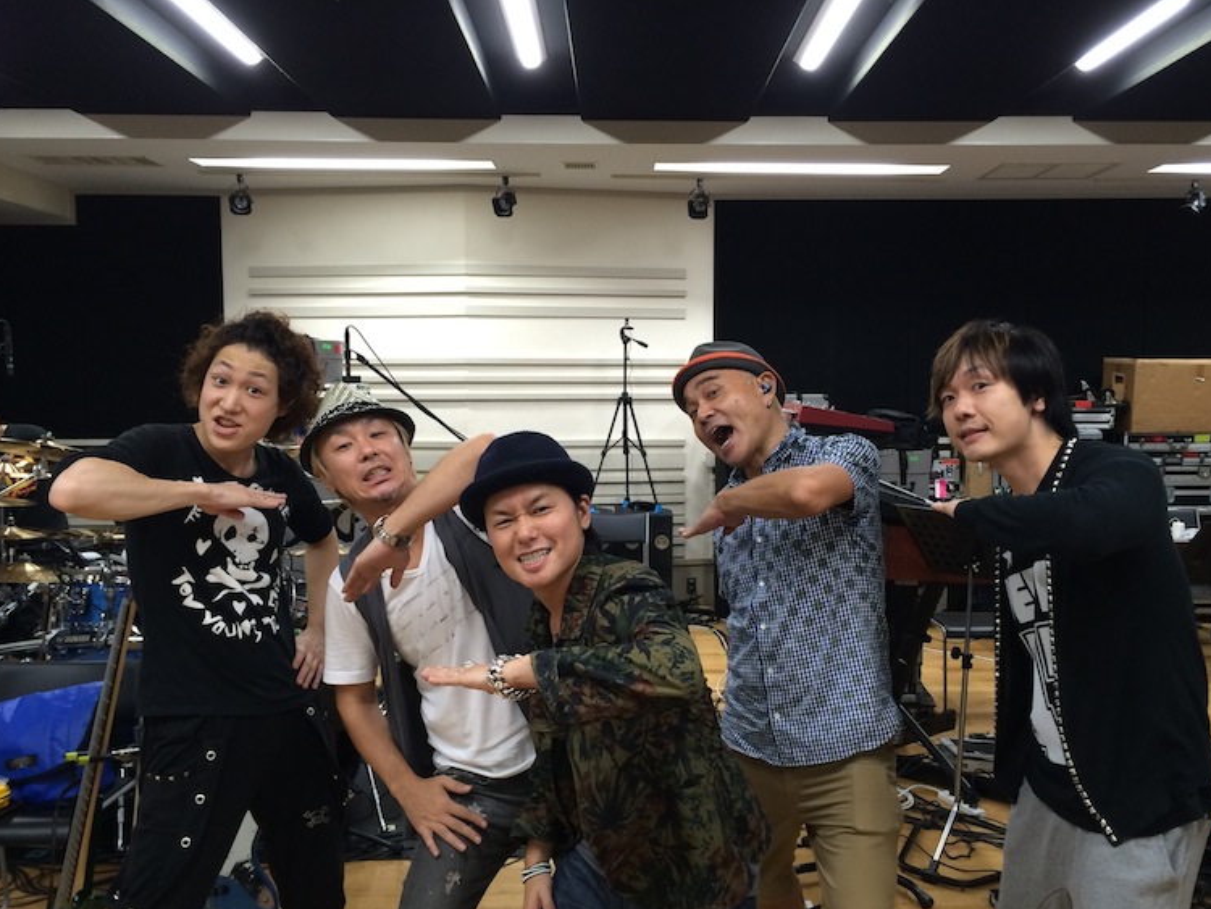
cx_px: 636
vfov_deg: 44.2
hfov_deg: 56.8
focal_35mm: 32
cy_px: 468
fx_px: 1120
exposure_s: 1/33
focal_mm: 4.12
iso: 125
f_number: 2.2
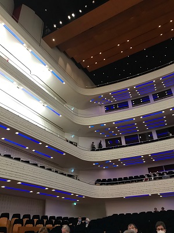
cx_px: 87
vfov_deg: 63.4
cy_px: 116
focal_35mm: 28
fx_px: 188
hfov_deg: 49.7
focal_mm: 3.99
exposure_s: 1/14
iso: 100
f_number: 1.8
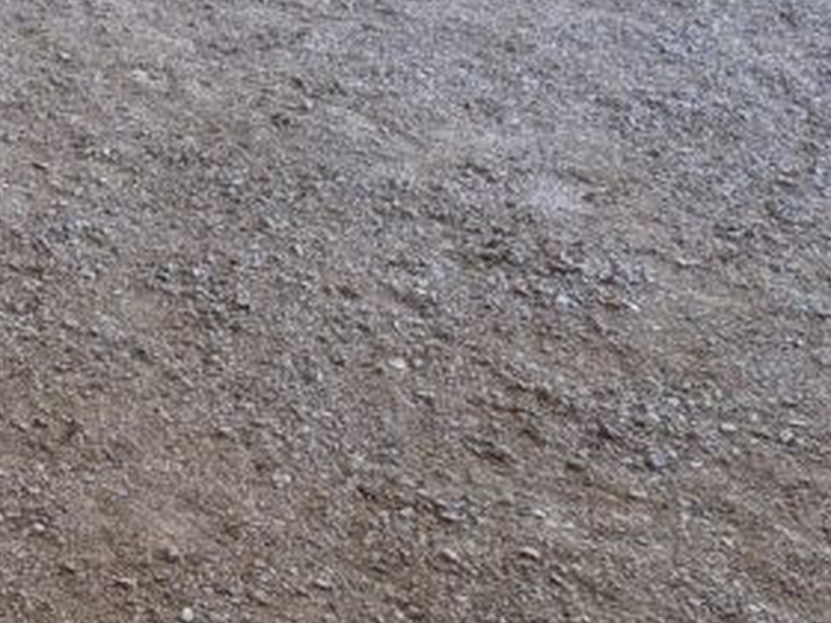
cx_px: -487
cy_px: -400
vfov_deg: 14.2
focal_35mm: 95
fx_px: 2281
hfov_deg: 18.0
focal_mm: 5.96
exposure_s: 1/121
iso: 125
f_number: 1.6
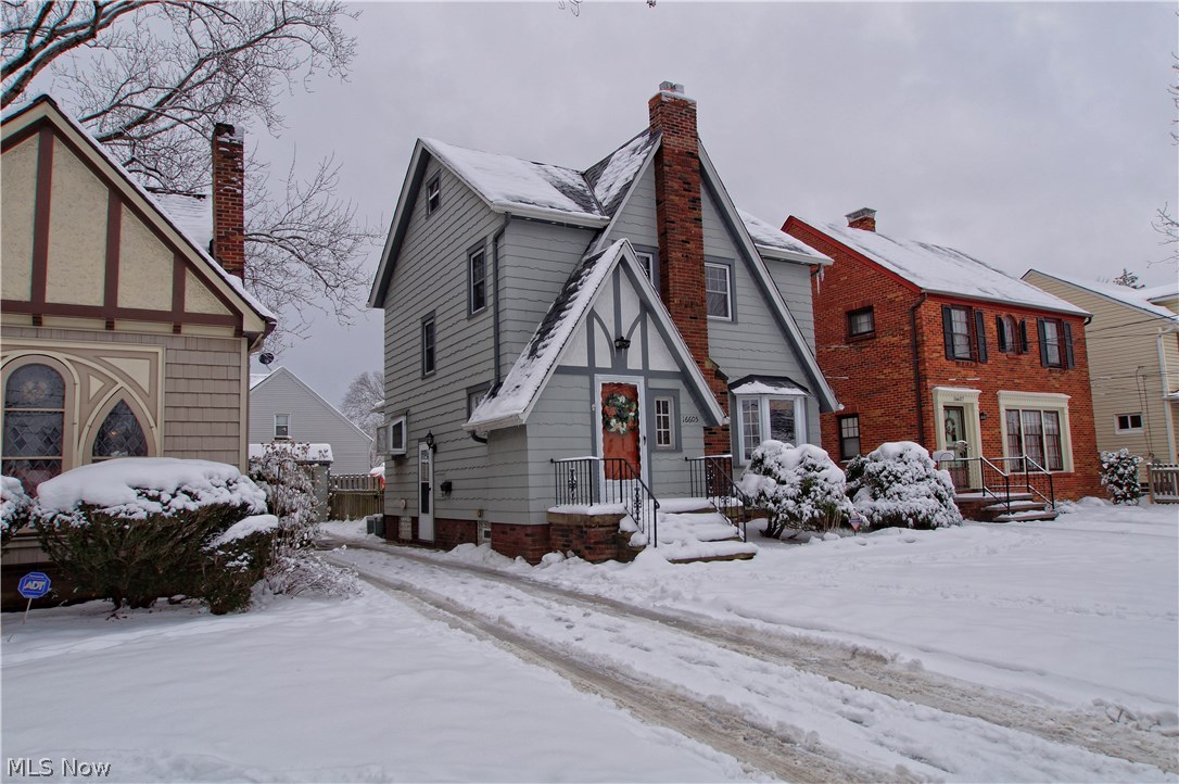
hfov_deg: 73.8
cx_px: 590
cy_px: 392
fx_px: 785
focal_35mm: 24
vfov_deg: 53.0
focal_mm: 16
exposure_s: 1/125
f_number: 10
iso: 100
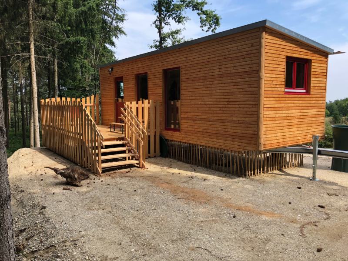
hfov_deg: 63.4
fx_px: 281
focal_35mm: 28
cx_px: 174
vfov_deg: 49.7
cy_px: 130
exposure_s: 1/457
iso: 20
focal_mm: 3.99
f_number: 1.8
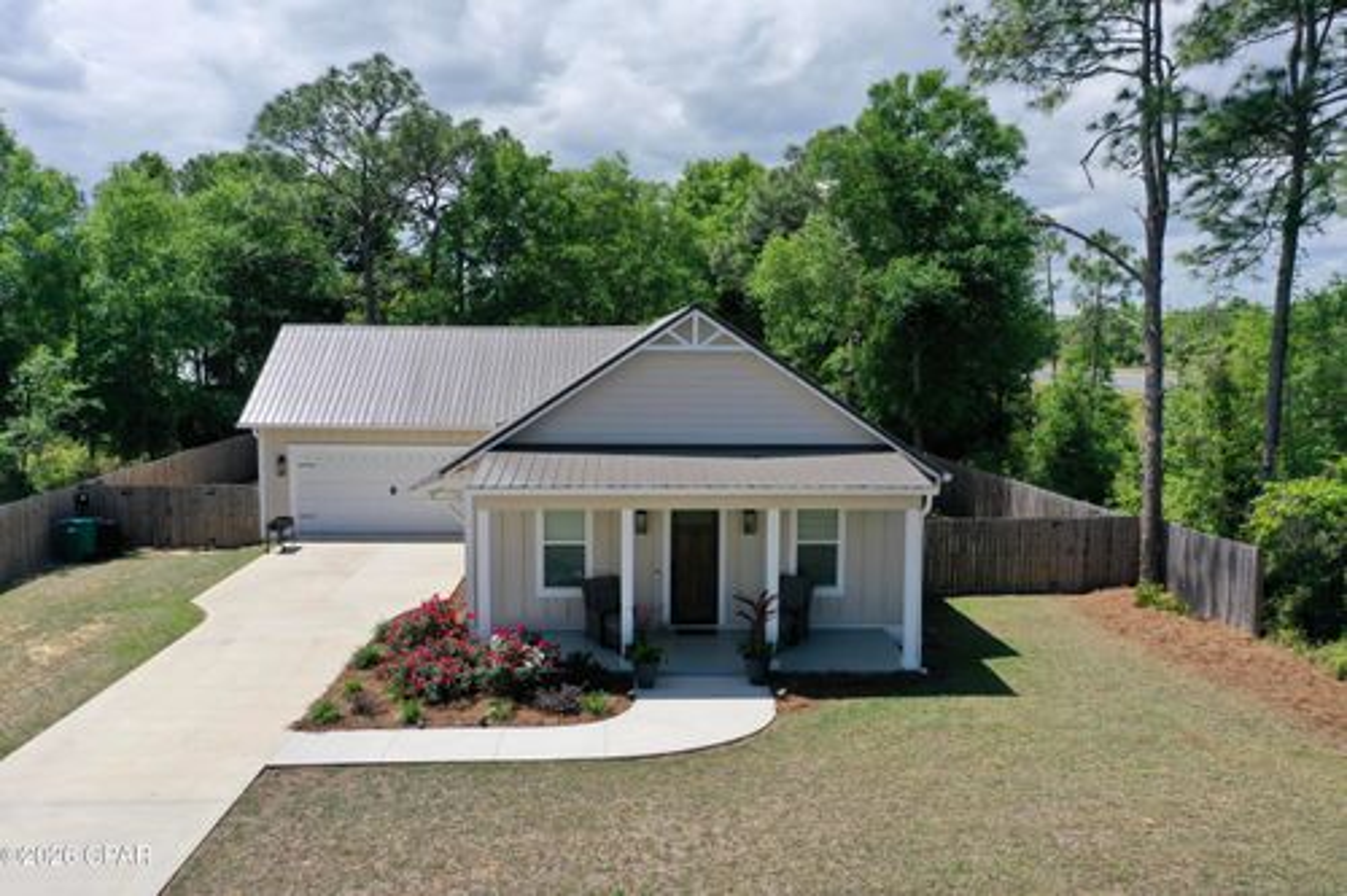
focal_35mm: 28
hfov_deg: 65.5
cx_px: 674
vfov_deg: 46.4
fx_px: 1047
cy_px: 448
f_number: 4
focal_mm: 10.26
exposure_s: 1/100
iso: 100
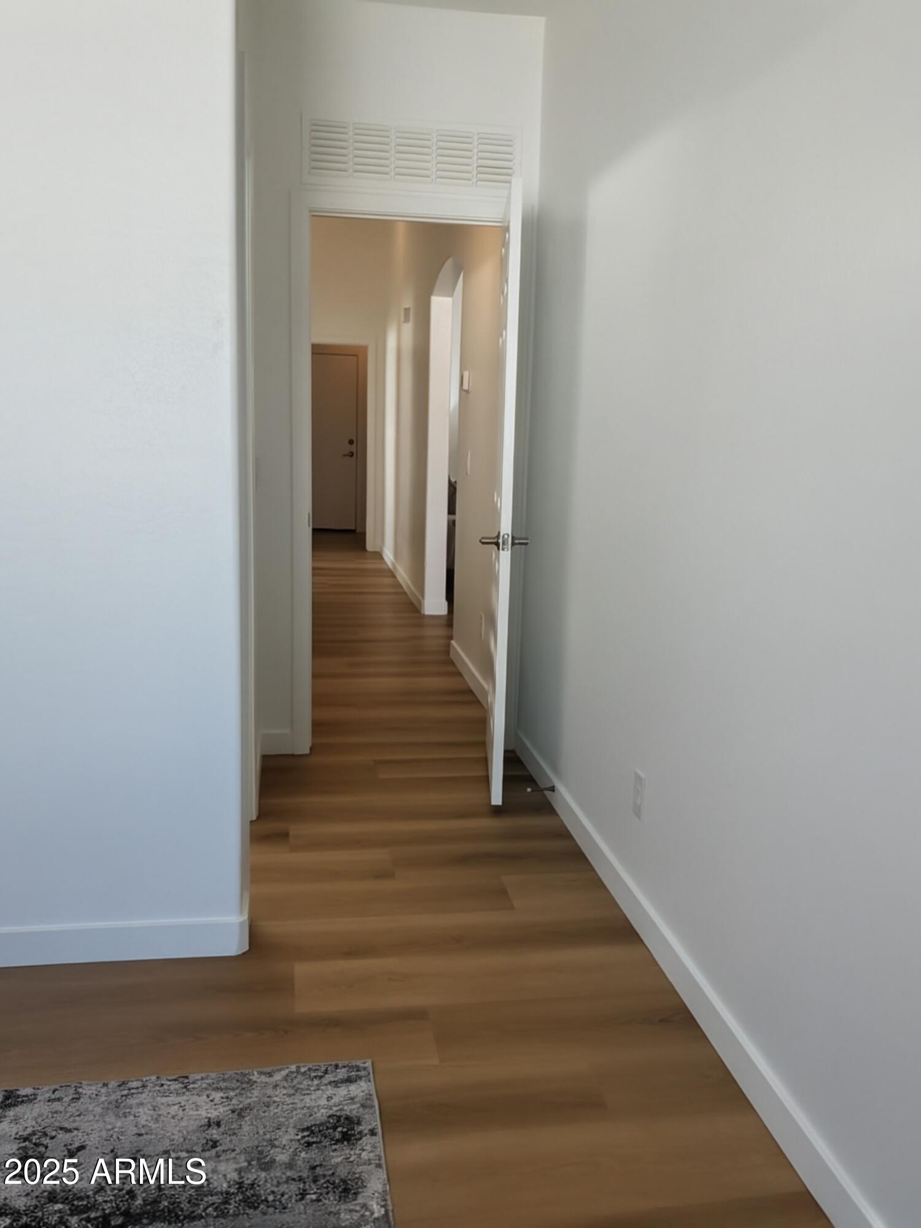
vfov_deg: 71.6
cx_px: 460
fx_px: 851
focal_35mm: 24
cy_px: 614
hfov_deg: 56.8
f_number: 1.68
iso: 40
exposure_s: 1/24
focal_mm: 6.9
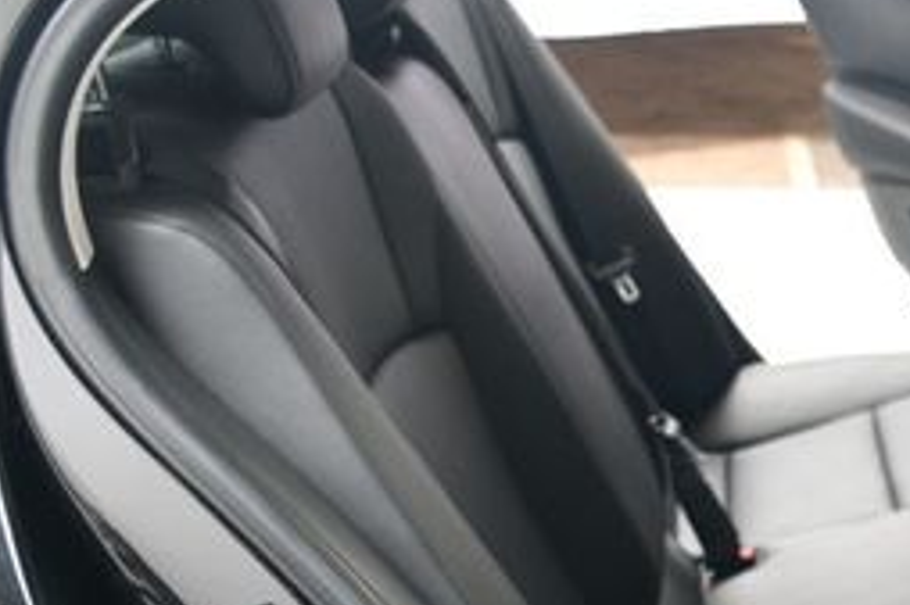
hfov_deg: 26.8
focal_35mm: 68
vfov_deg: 19.7
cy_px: 508
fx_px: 1718
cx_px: 1043
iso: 100
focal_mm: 18
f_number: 4
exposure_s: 1/160
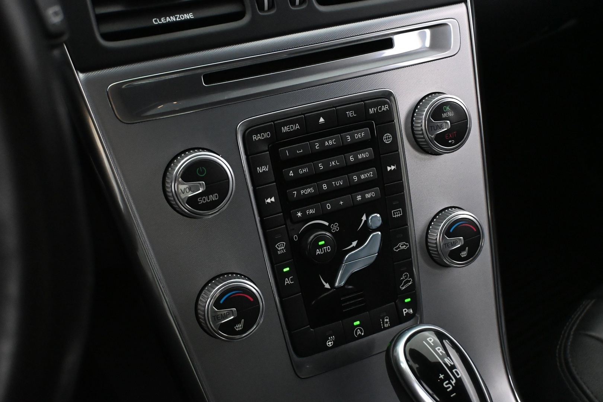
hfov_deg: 43.6
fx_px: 754
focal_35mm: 45
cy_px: 201
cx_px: 302
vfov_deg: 29.9
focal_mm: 30
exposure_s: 1/60
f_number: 4.8
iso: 6400
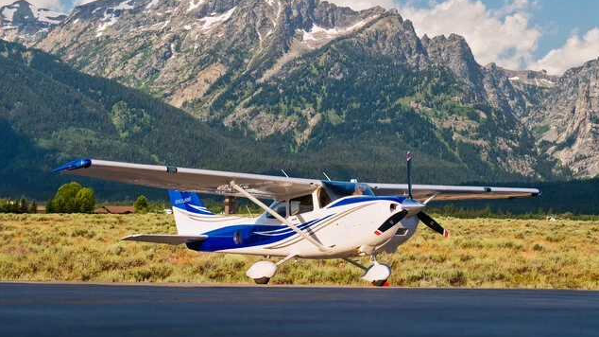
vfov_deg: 13.3
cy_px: 143
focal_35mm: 91
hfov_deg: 23.4
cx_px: 300
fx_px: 1445
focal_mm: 86
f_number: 9
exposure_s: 1/200
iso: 80
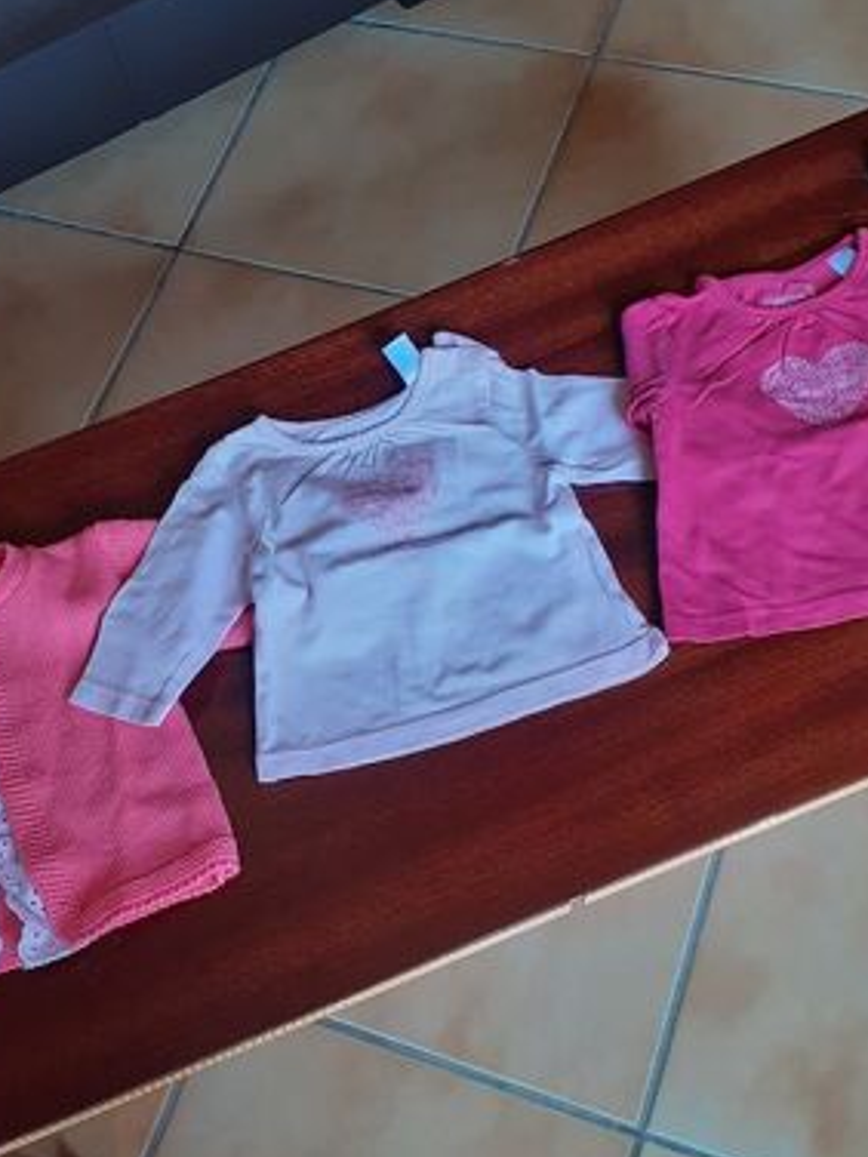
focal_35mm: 46
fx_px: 1538
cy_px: 578
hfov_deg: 31.5
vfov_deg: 41.2
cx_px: 400
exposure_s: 1/100
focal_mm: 3.6
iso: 64
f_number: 1.9
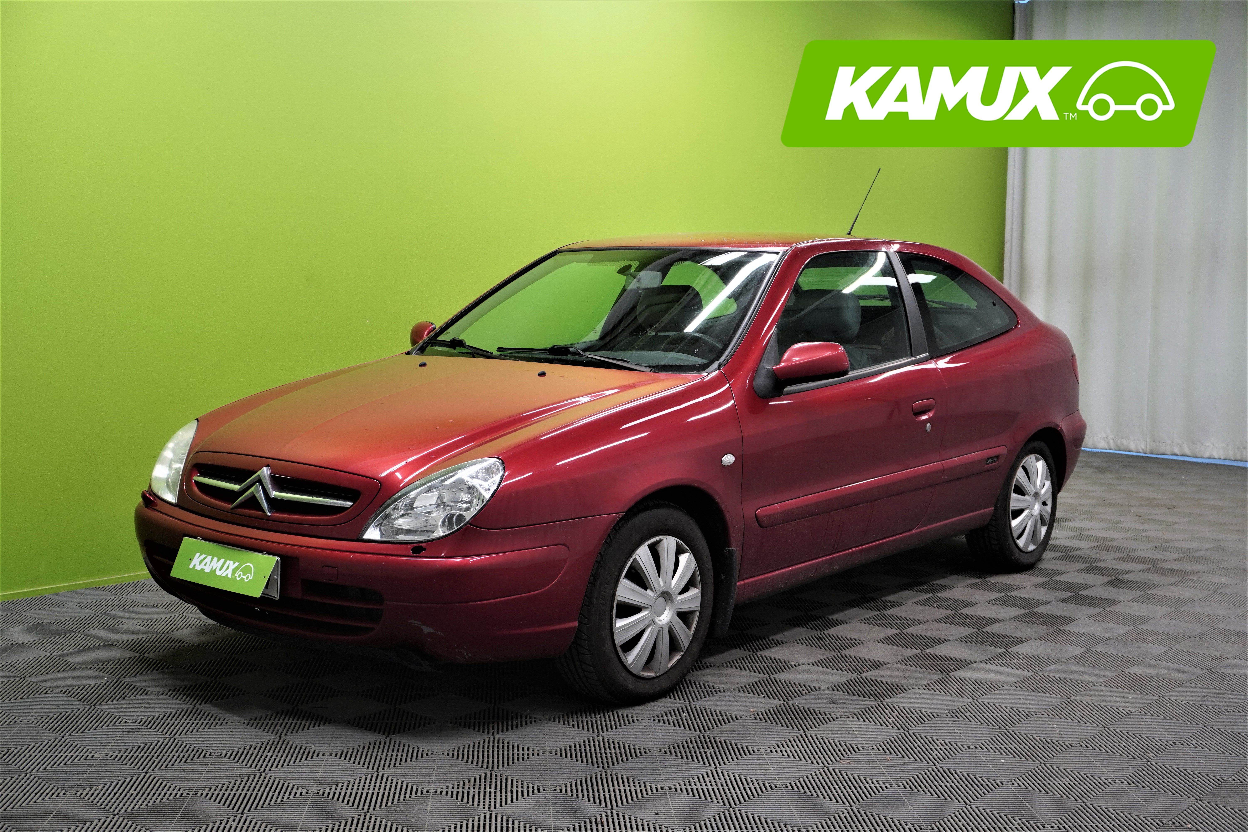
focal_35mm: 42
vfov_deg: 31.9
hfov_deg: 46.4
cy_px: 416
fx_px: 1456
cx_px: 624
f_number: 7.1
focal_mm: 28
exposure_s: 1/20
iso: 320
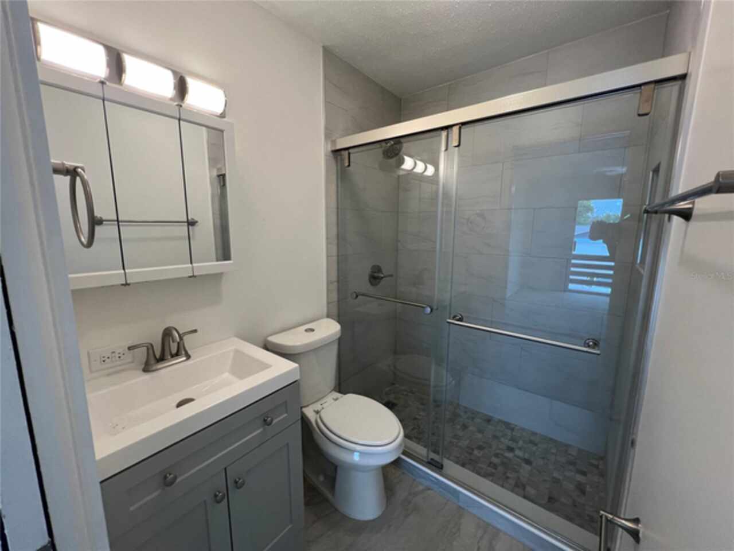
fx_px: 276
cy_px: 276
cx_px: 367
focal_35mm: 13
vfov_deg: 89.9
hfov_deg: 106.2
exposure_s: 1/120
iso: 125
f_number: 1.8
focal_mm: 1.57
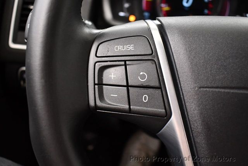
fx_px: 248
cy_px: 83
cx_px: 124
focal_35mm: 36
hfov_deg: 53.1
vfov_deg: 37.0
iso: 3200
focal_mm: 18
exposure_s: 1/100
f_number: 3.5
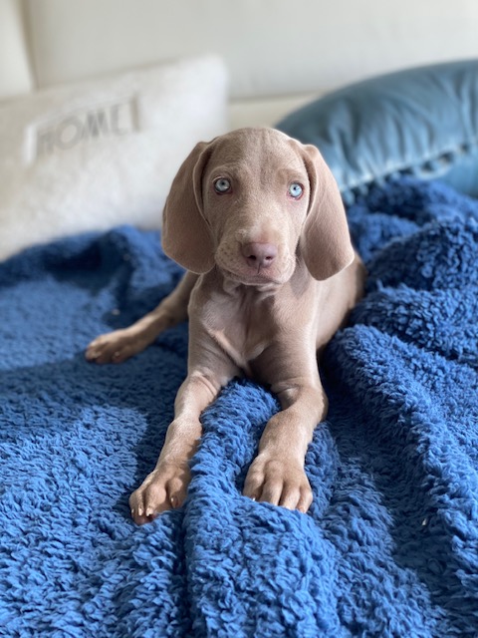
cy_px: 319
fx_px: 957
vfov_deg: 36.8
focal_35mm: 52
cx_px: 239
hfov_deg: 28.0
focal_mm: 6
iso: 40
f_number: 2
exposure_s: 1/122
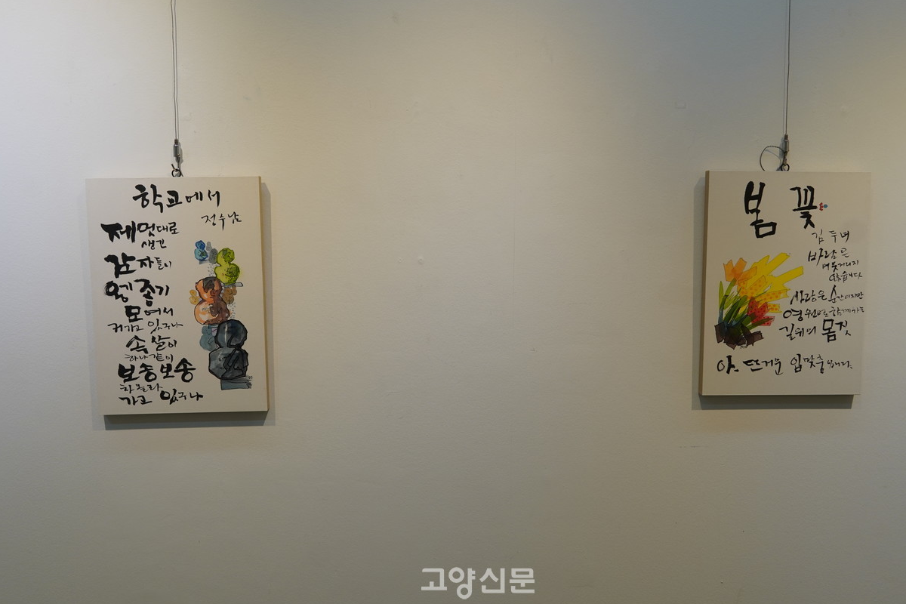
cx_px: 467
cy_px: 289
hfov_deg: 58.7
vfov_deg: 41.1
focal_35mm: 32
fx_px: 805
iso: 400
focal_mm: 20
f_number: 6.3
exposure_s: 1/30
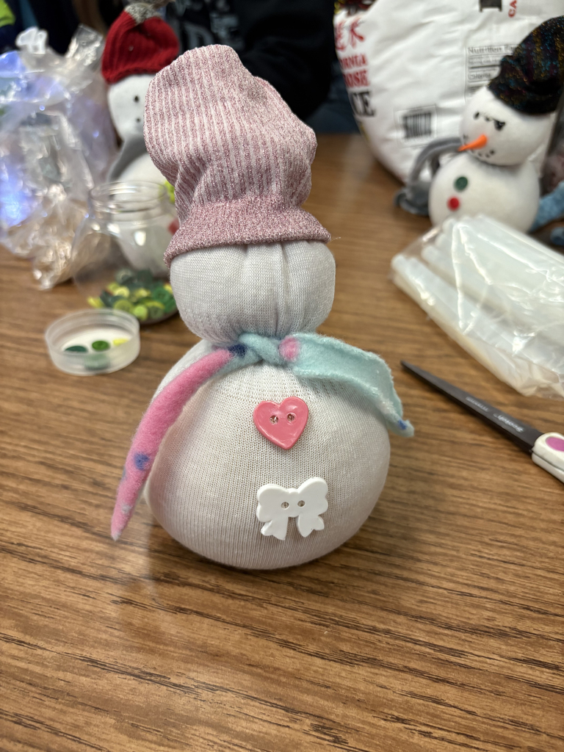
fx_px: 565
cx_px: 282
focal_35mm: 26
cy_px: 376
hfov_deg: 53.1
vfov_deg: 67.3
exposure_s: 1/60
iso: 200
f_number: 1.6
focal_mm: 5.96
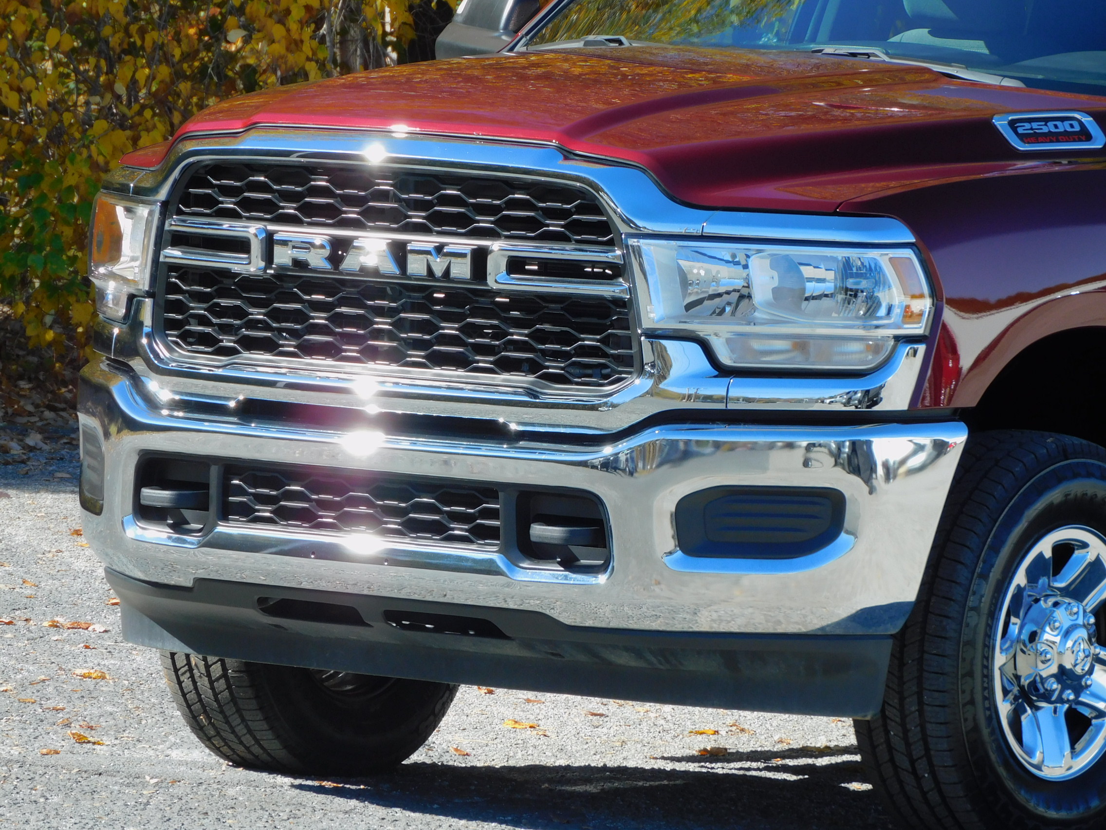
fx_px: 9585
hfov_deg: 6.6
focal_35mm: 300
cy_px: 415
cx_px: 553
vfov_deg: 5.0
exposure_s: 1/200
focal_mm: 53.7
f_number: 5.5
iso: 125
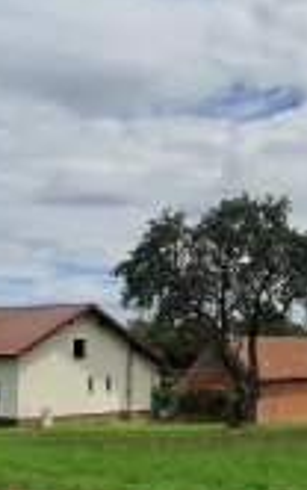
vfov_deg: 32.0
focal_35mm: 64
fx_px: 855
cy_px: 266
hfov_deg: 20.3
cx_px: 174
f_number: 2
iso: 32
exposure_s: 1/2288
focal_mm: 4.6
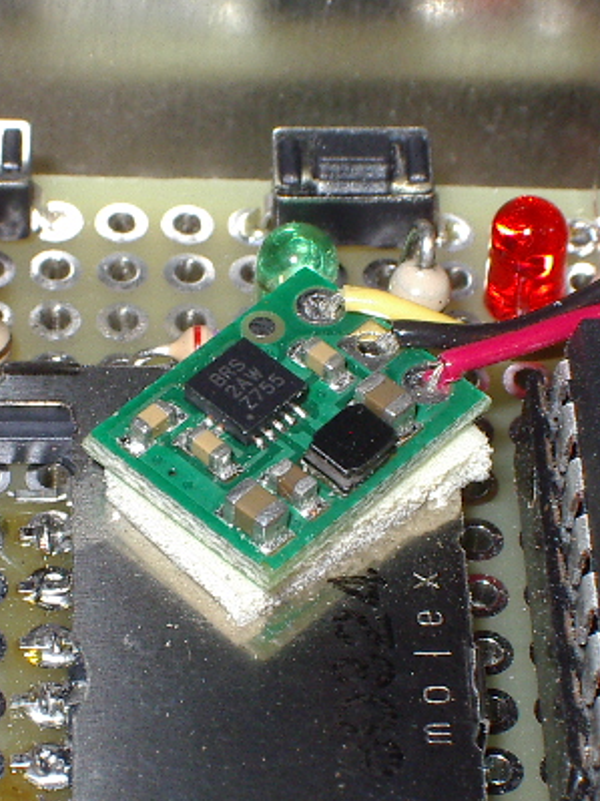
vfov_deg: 10.8
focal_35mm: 183
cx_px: 189
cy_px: 434
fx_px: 4232
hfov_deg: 8.1
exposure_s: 1/125
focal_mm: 17.4
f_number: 9
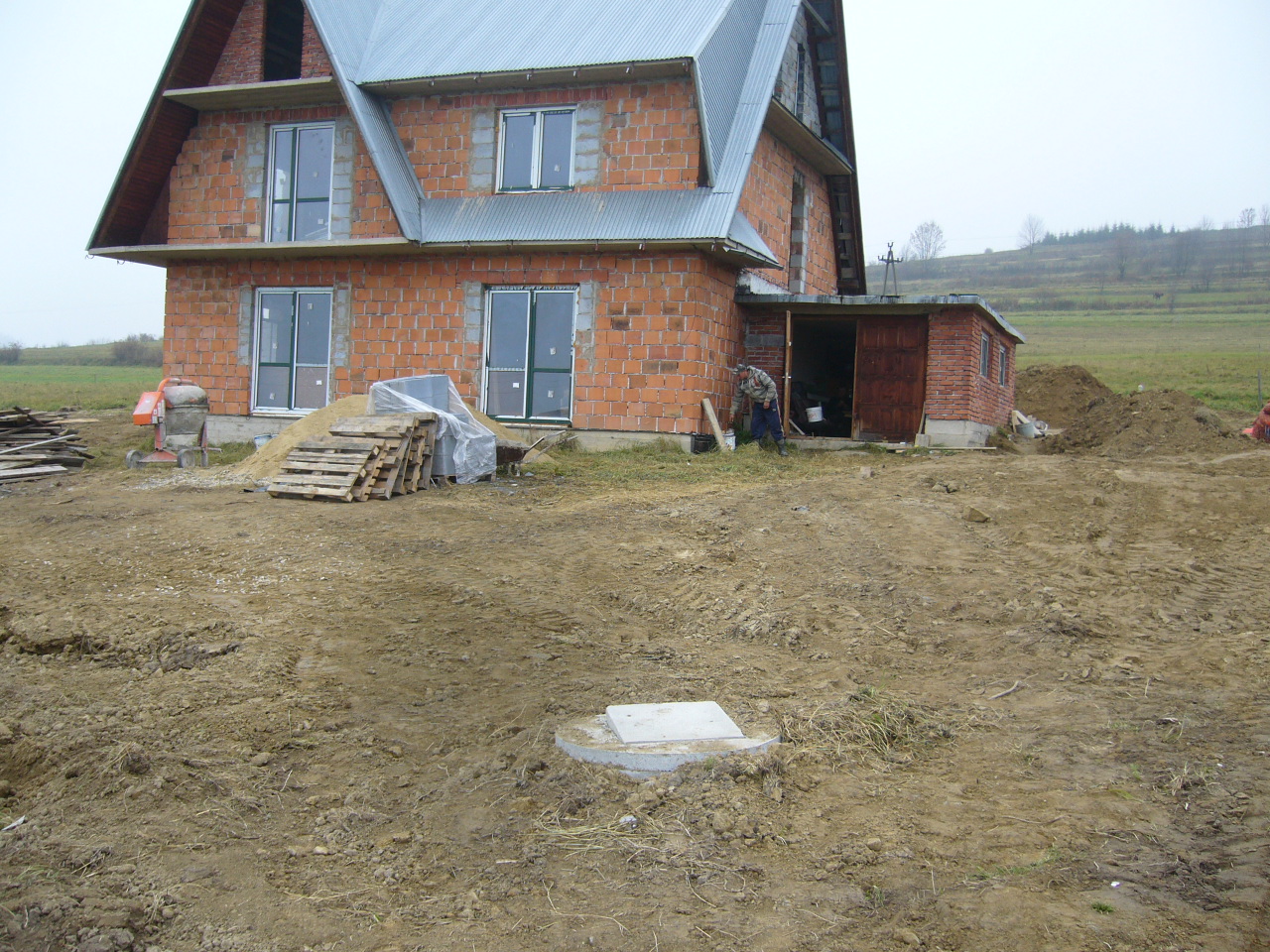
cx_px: 635
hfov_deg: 52.6
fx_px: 1284
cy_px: 476
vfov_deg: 40.7
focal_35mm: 35
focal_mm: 5.8
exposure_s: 1/125
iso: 80
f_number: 2.8
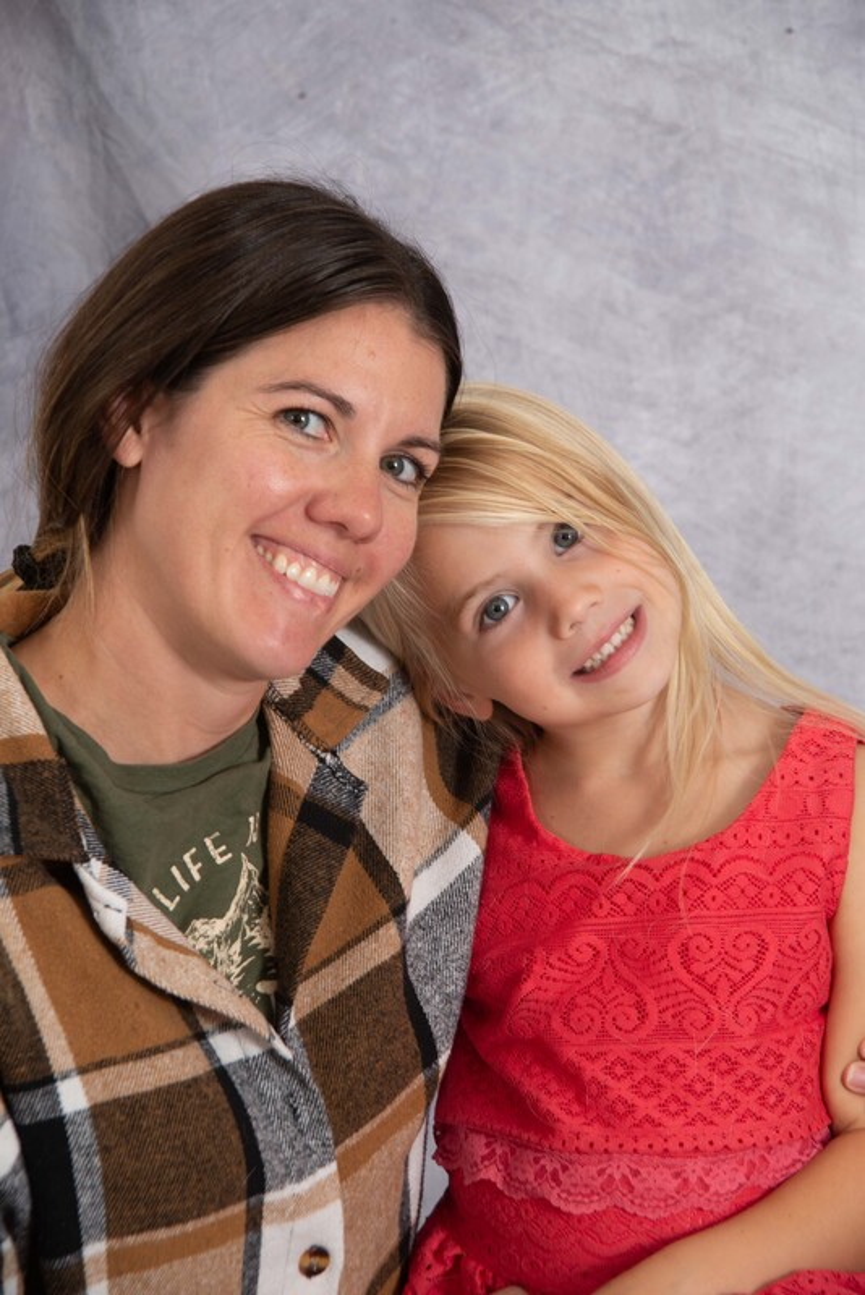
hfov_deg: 9.8
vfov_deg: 14.6
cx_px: 432
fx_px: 5041
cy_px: 648
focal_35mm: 140
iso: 200
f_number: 14
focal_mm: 140
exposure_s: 1/100
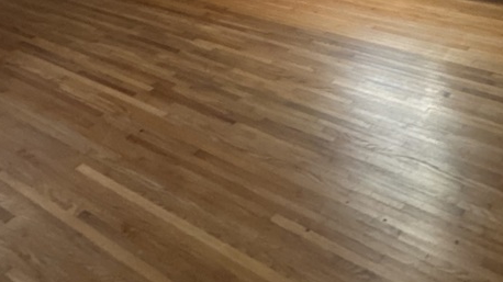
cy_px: -199
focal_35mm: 48
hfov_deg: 42.3
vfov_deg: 19.7
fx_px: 640
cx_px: 163
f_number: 2.2
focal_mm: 2.22
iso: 200
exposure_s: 1/99
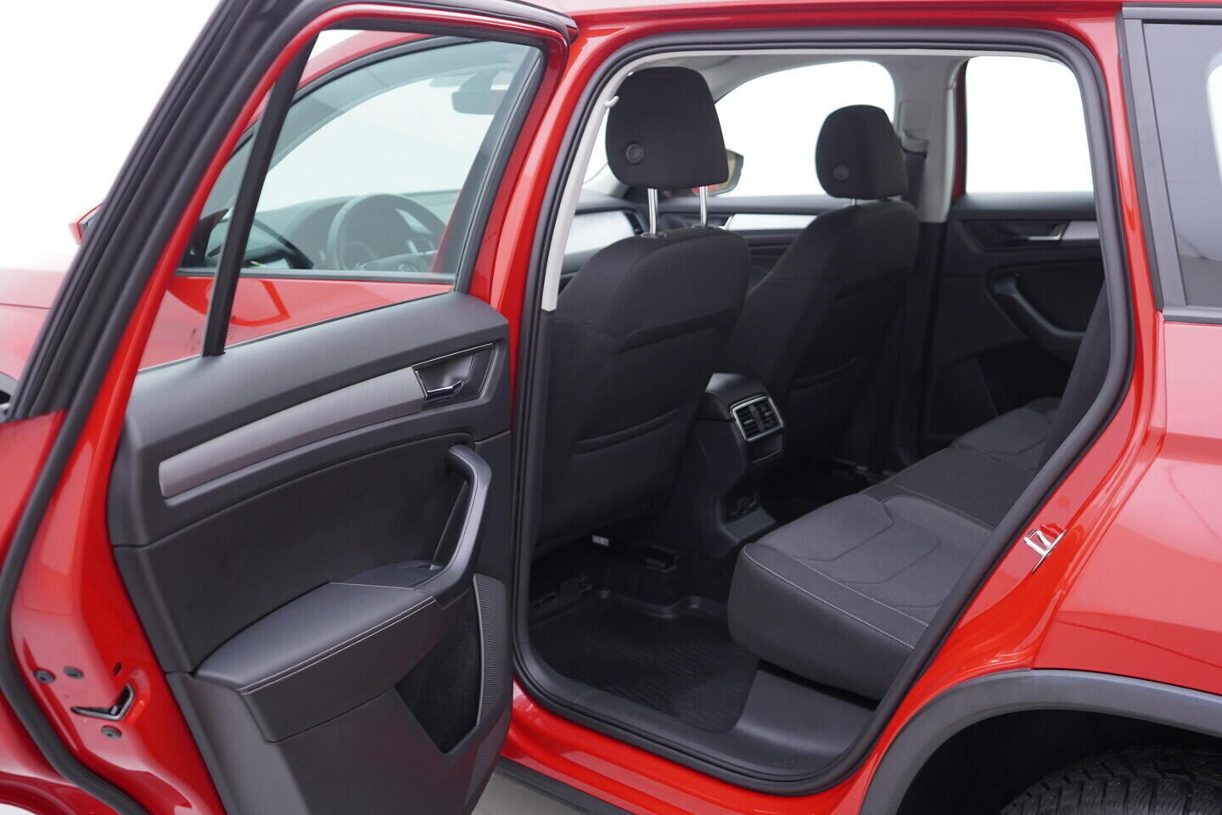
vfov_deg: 36.9
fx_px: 1222
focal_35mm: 36
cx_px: 611
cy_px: 408
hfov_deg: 53.1
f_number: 2.8
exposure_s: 1/40
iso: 160
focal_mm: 24
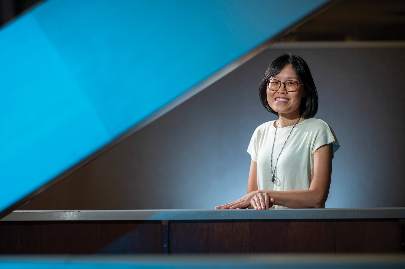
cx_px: 191
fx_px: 1754
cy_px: 140
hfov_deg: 13.2
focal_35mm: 156
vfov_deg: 8.8
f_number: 2.8
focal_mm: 145
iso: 200
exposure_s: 1/160
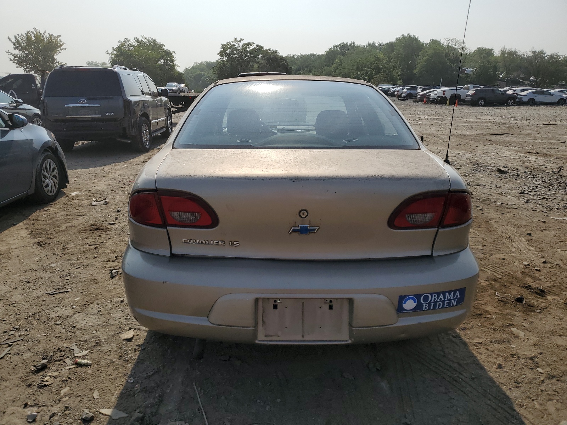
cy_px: 212
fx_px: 426
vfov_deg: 53.1
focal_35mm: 26
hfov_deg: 67.3
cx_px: 284
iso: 50
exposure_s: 1/10000
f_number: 1.5
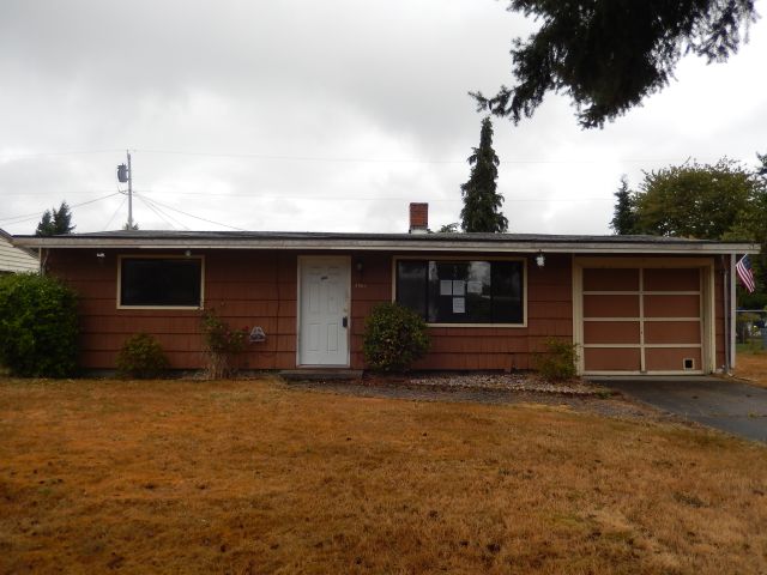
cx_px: 384
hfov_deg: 69.4
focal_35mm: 25
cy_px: 288
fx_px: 554
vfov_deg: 54.9
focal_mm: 4.5
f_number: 3.4
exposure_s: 1/320
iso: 125
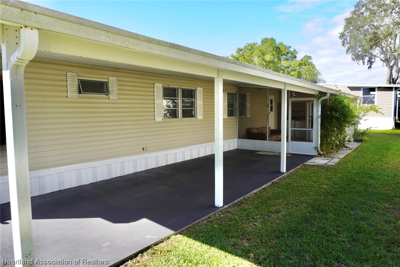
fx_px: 283
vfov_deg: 50.5
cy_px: 134
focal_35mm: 26
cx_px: 200
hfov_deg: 70.4
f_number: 7.1
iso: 100
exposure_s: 1/100
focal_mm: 17
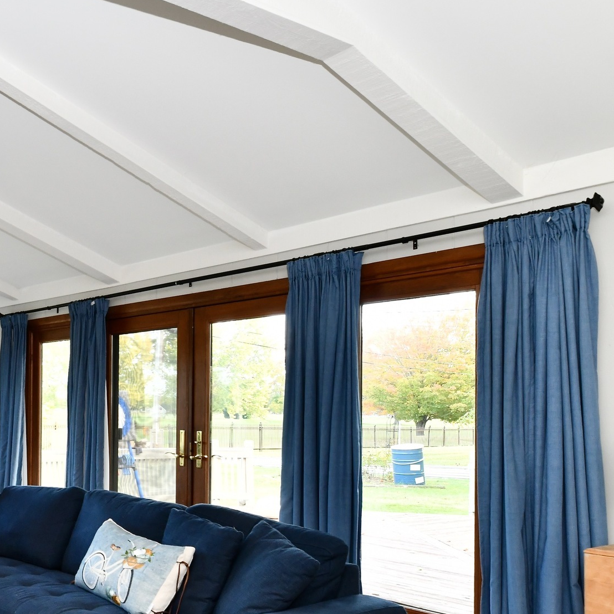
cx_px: -117
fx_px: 662
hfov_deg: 37.8
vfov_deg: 48.7
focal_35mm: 33
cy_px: 419
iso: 640
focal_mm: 14
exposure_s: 1/60
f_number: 6.3
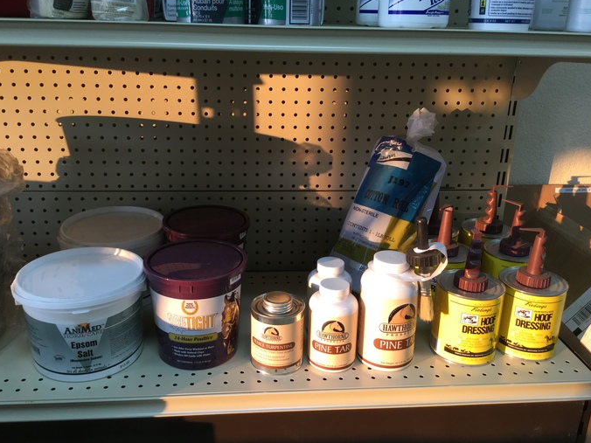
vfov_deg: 42.9
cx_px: 283
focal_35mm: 33
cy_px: 211
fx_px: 563
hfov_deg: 55.3
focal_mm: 3.3
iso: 50
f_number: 2.4
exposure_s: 1/30
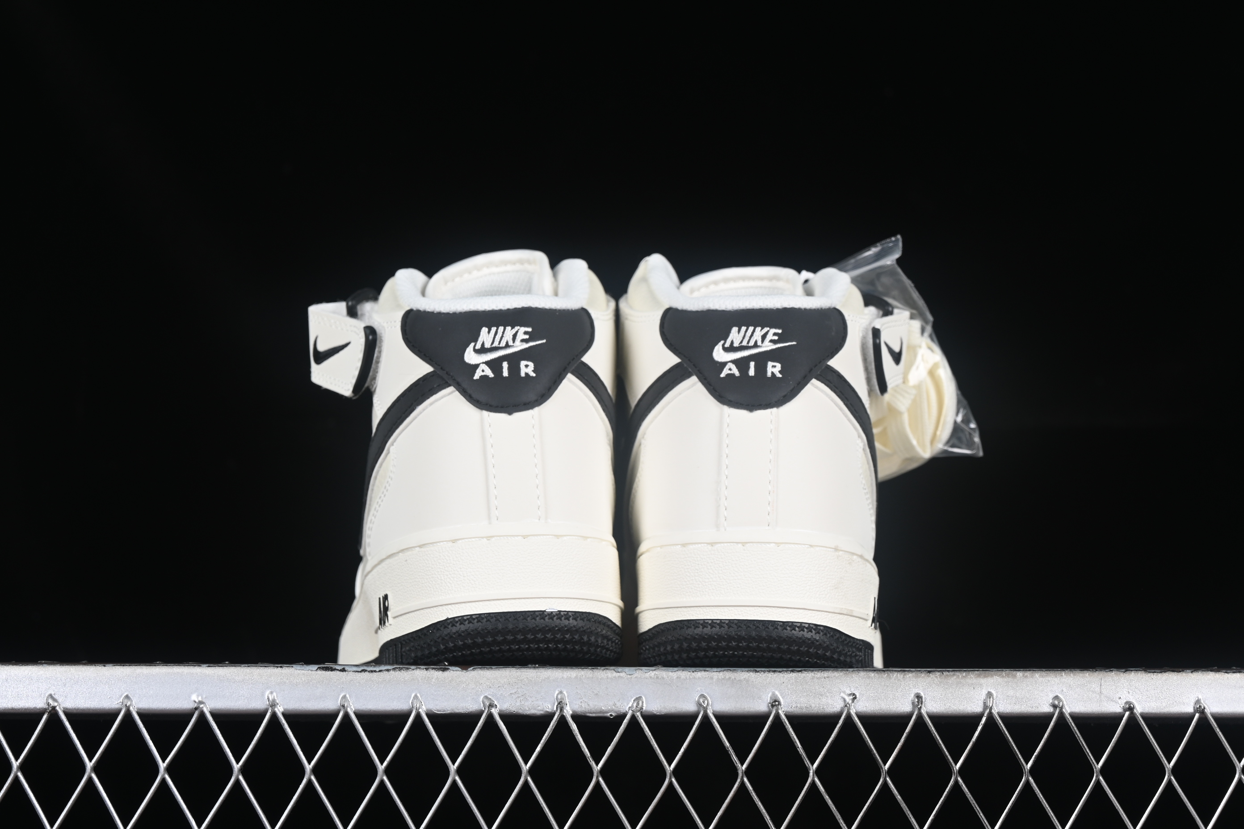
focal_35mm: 75
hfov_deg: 27.0
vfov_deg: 18.2
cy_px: 414
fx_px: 2591
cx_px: 622
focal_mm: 50
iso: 160
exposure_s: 1/80
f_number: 8
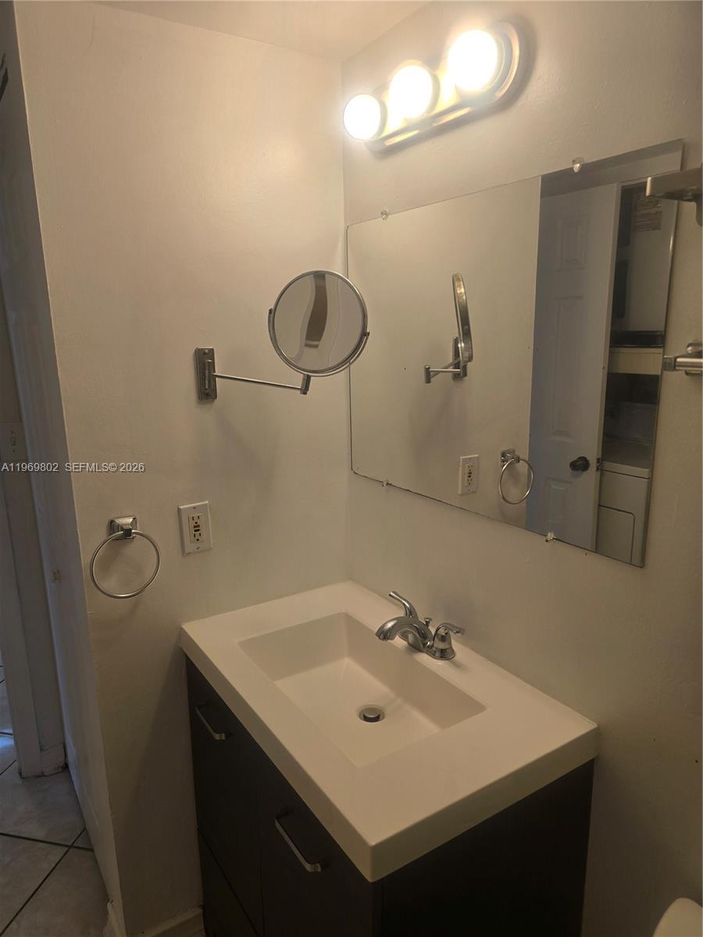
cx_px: 352
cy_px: 468
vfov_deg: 73.9
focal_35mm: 23
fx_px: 623
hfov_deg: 58.9
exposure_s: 1/120
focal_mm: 6.3
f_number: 1.7
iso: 25
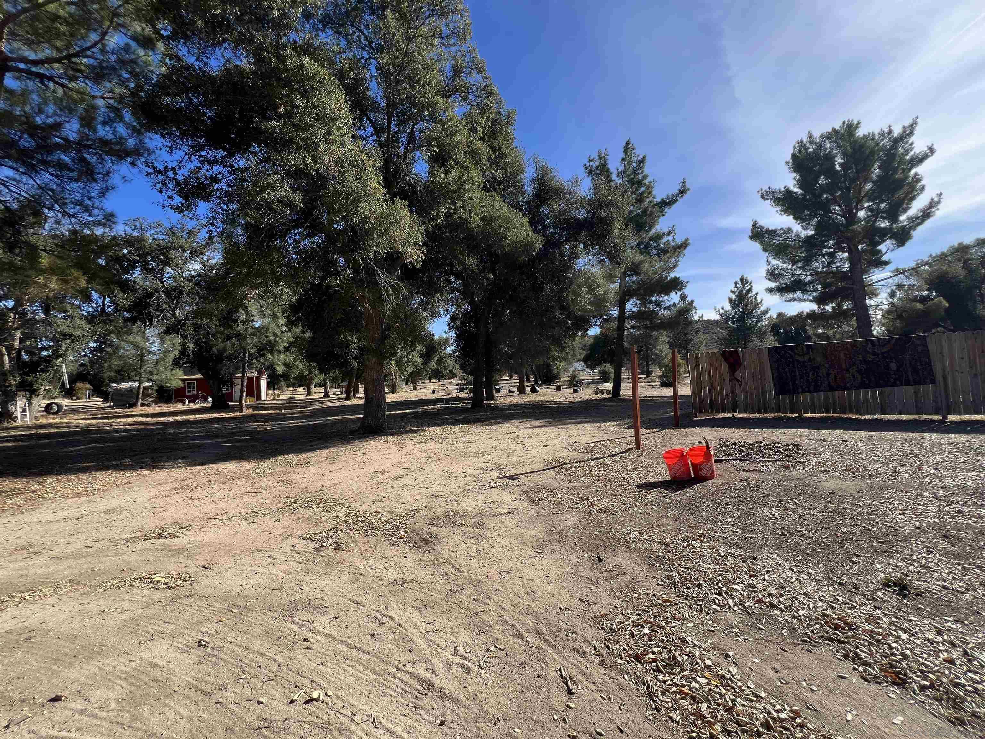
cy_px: 370
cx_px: 492
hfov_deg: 106.2
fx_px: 370
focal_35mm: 13
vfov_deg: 89.9
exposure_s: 1/752
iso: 32
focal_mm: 1.57
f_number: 1.8
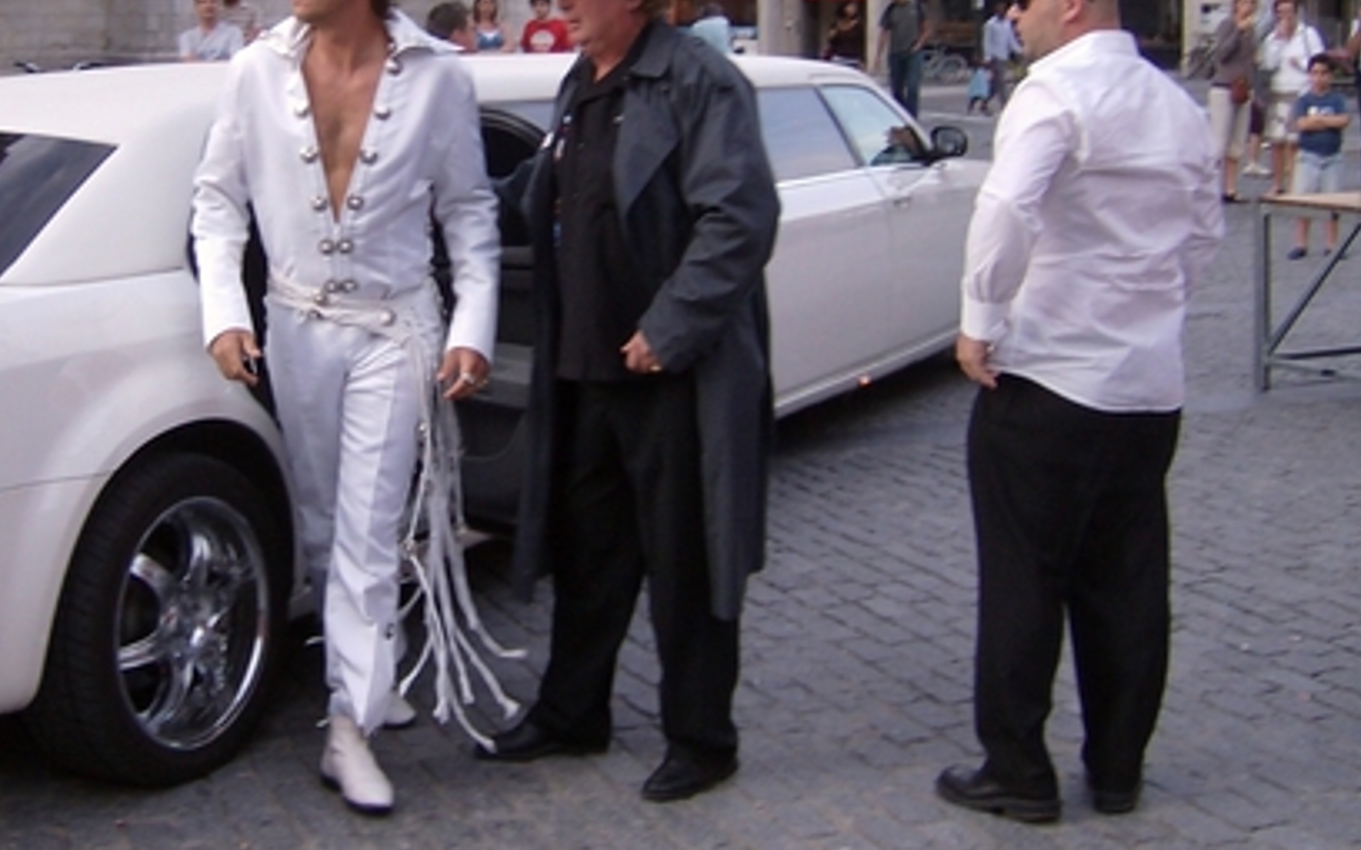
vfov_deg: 22.8
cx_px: 454
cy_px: 152
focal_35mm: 56
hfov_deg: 35.9
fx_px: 2077
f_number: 2.8
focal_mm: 6
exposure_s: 1/116
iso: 100
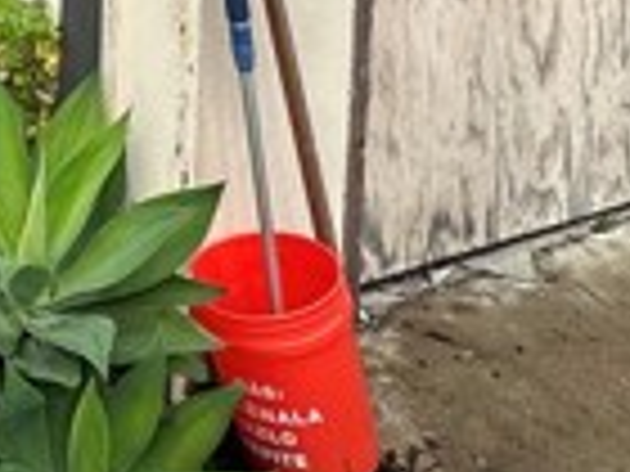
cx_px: -198
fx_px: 1165
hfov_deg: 25.8
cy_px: -306
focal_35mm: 64
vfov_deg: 19.0
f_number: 2.2
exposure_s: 1/1082
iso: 50
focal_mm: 2.22
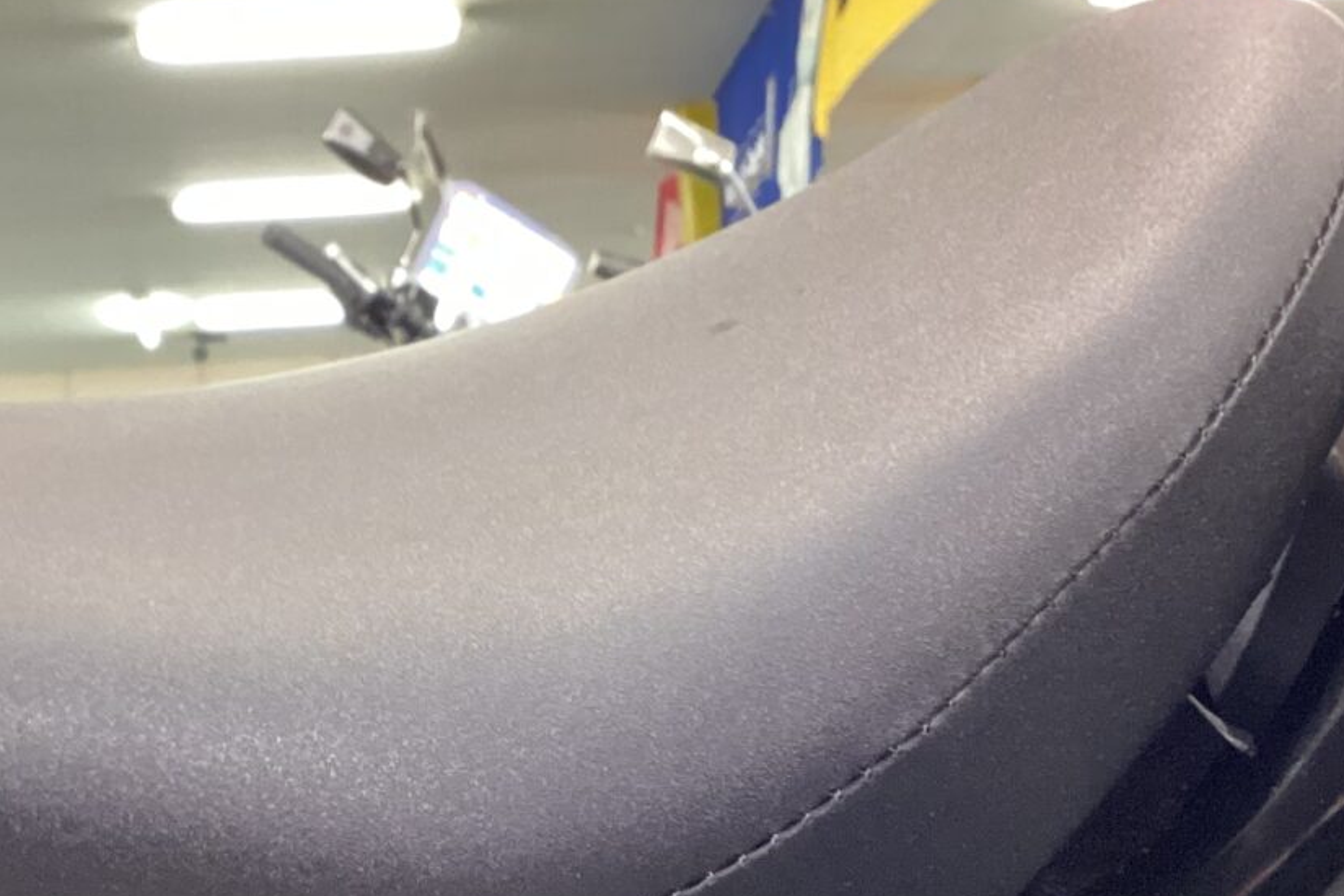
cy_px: 736
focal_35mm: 75
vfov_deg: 18.0
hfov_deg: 26.8
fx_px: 2800
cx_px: 441
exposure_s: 1/40
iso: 320
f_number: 2.4
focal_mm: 3.3
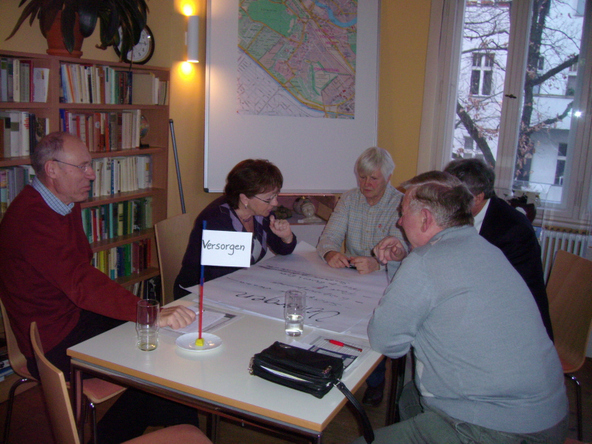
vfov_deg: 40.7
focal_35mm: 35
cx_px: 296
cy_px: 222
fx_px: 599
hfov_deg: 52.6
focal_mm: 5.8
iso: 150
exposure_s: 1/60.2
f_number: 2.8
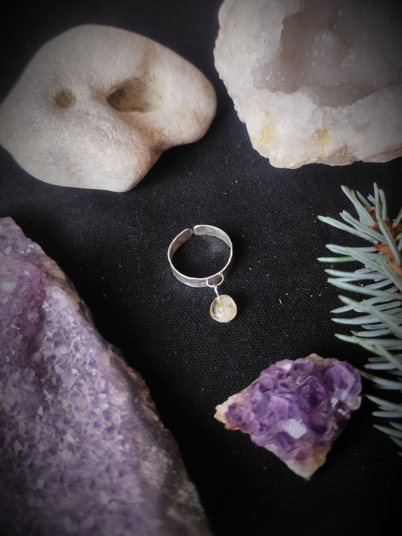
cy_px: 268
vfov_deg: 73.9
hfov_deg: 58.9
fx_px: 356
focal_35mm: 23
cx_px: 201
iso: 200
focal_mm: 6.19
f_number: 1.65
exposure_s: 1/50
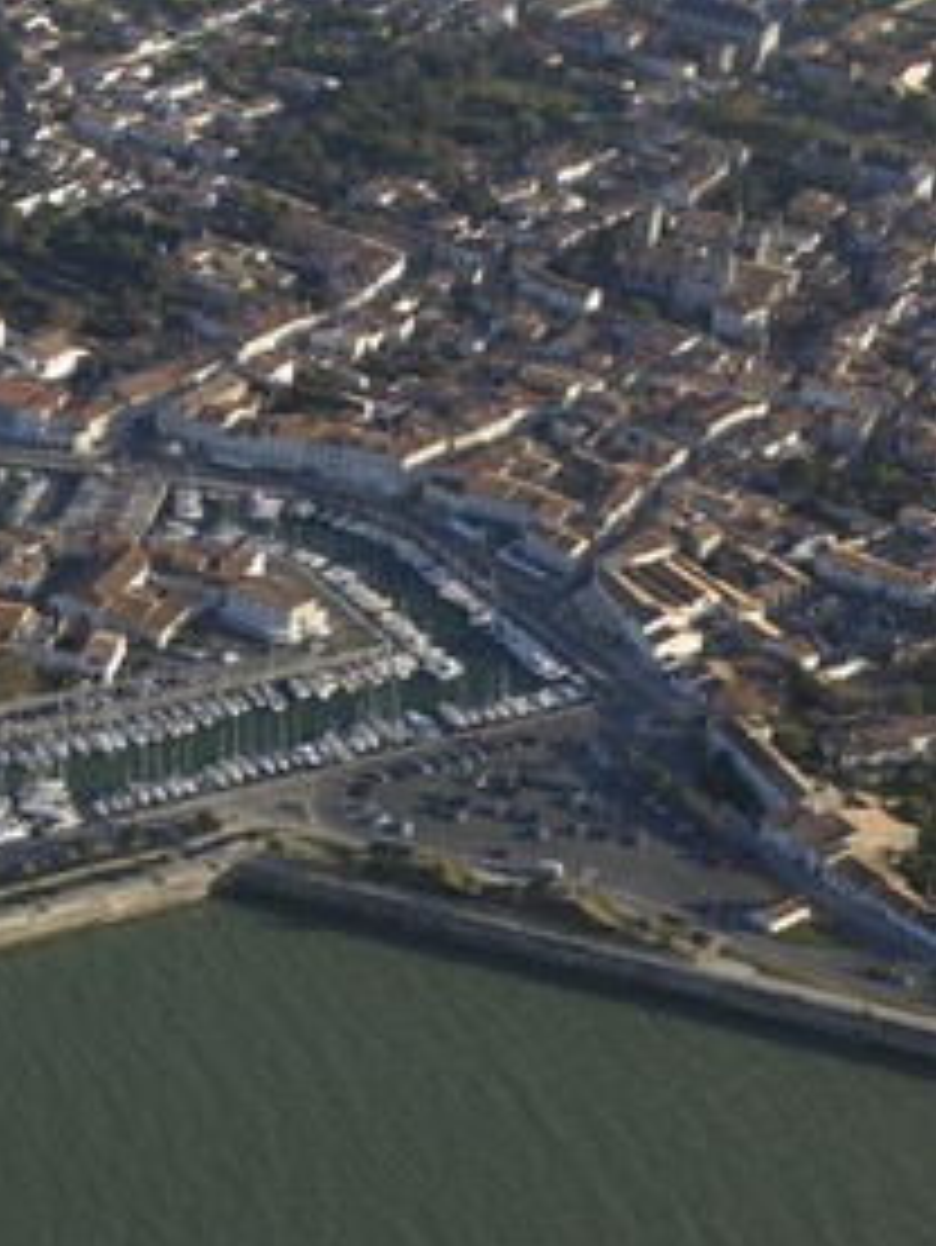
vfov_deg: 25.4
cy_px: 625
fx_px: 2764
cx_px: -2
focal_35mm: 77
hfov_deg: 18.7
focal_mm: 35
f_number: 5
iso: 100
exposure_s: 1/500
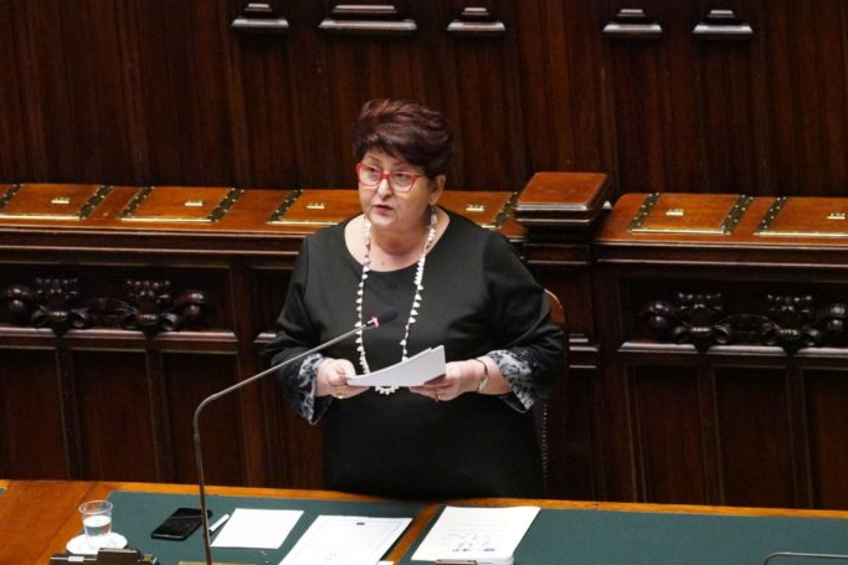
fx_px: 9561
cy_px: 291
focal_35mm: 406
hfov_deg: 5.1
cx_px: 412
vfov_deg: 3.4
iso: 16000
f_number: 5.6
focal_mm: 241
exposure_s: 1/160
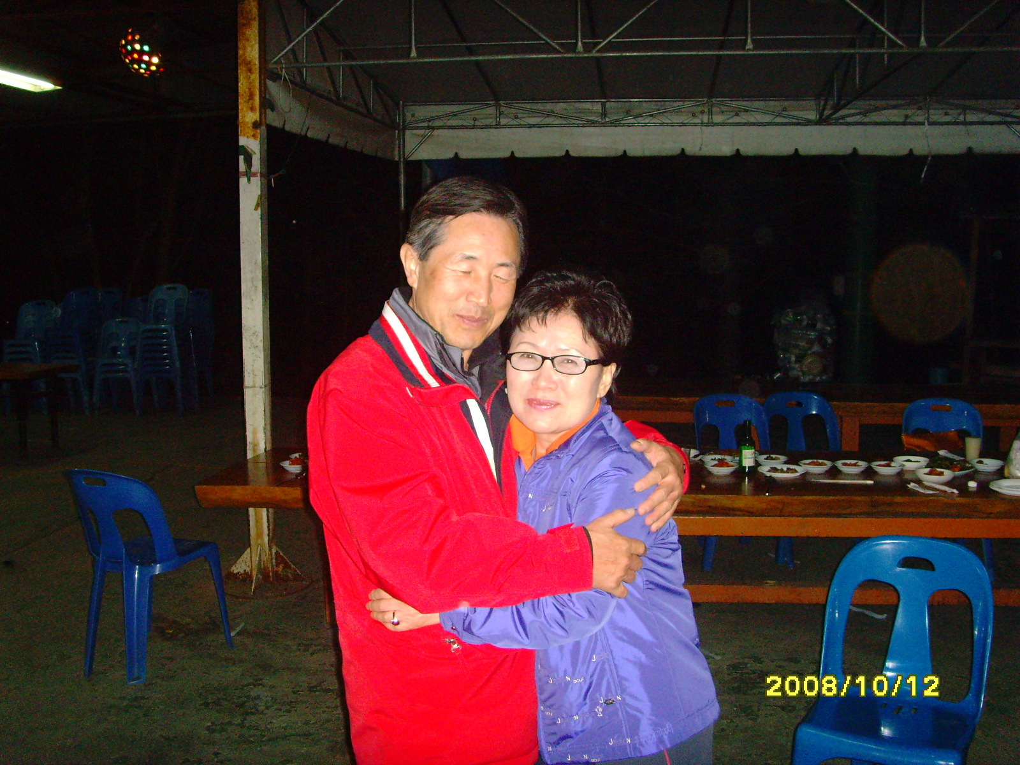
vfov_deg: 36.8
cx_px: 510
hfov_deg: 47.9
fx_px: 1149
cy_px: 382
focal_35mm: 39
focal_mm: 6.6
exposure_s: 1/45
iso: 400
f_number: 3.5
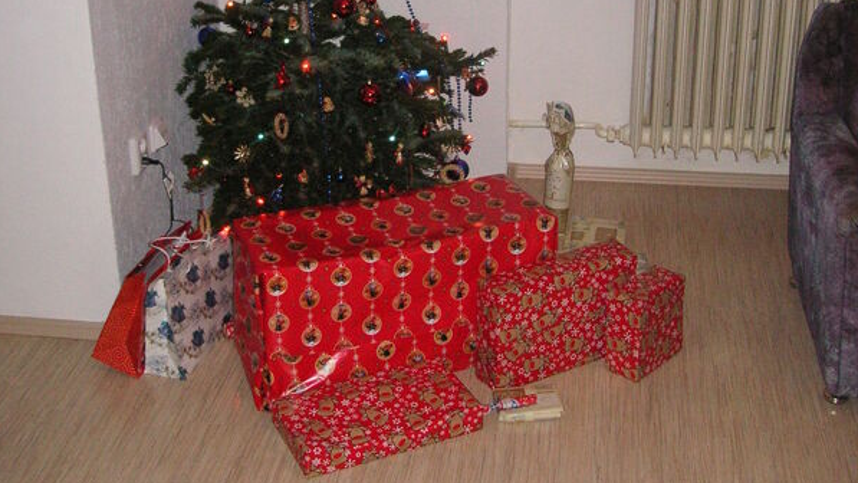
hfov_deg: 38.5
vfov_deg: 22.0
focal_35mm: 54
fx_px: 1229
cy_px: 101
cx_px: 428
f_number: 2.8
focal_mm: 6.1
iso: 160
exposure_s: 1/45
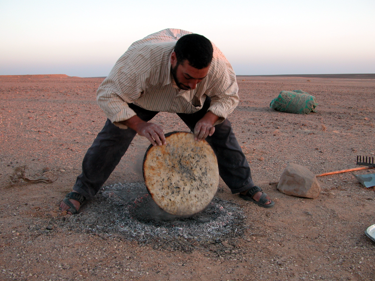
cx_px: 188
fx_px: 379
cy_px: 140
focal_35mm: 35
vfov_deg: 40.7
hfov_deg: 52.6
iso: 100
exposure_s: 1/61.4
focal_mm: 8.9
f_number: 3.2
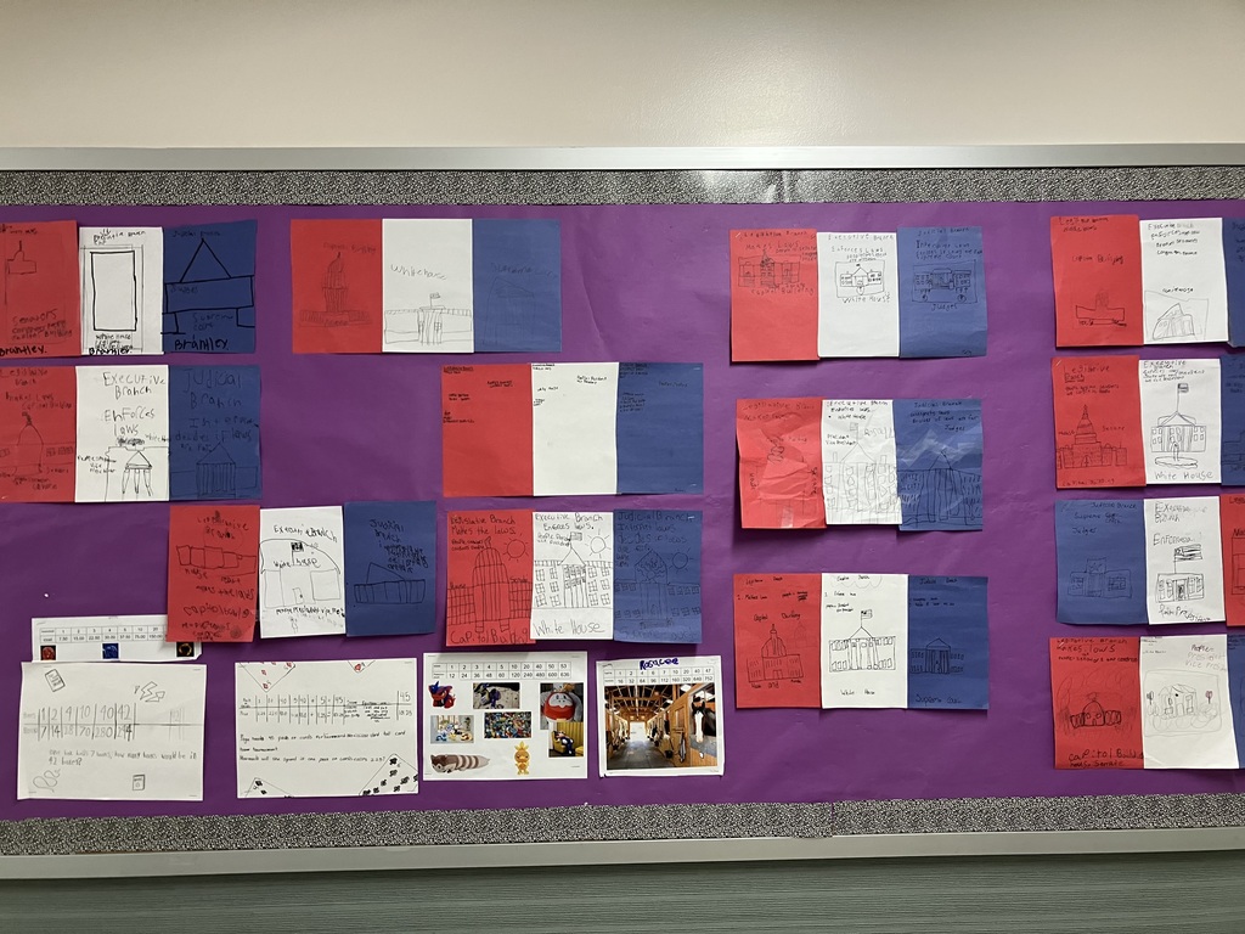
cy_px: 467
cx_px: 622
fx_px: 1007
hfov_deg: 63.4
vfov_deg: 49.7
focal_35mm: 28
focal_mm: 3.99
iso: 80
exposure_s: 1/78
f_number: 1.8
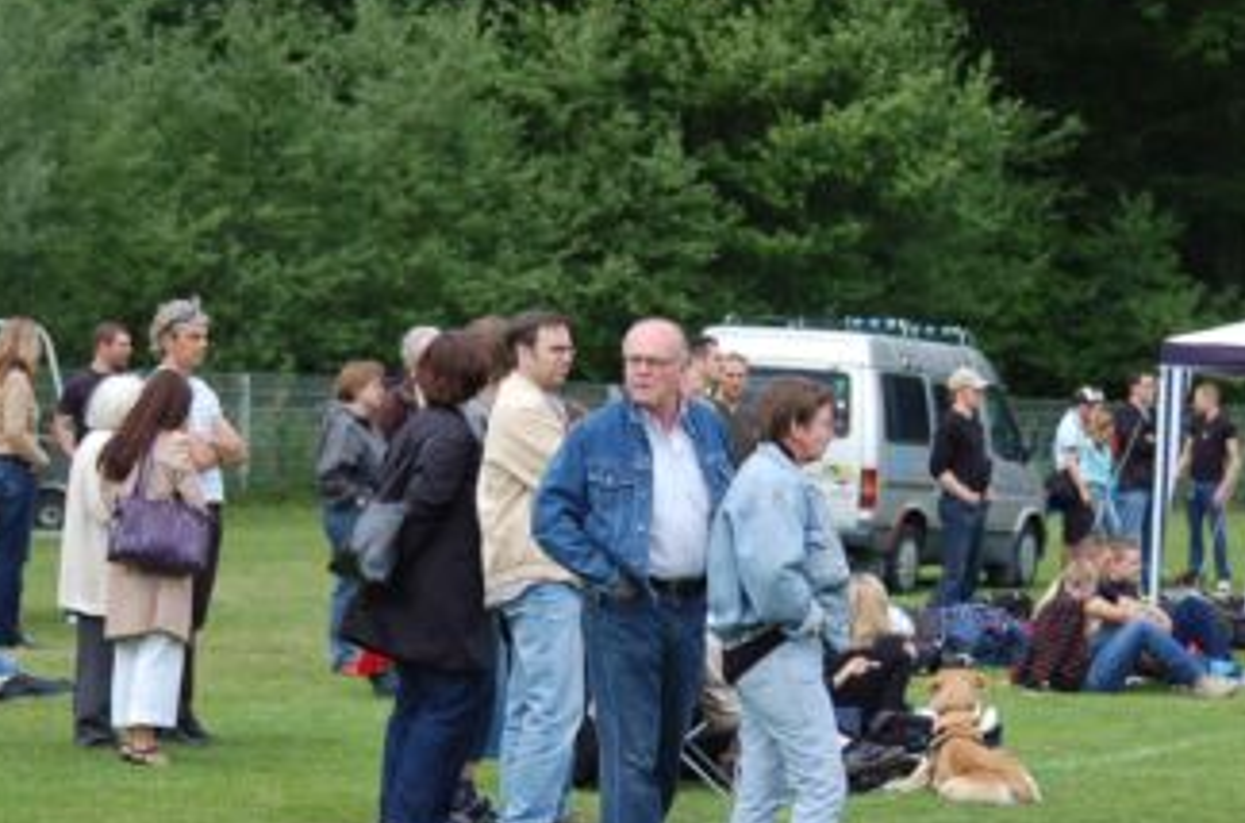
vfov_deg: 9.3
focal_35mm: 147
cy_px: 461
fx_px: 5069
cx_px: 720
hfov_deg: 14.0
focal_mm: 70
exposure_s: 1/1000
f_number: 4
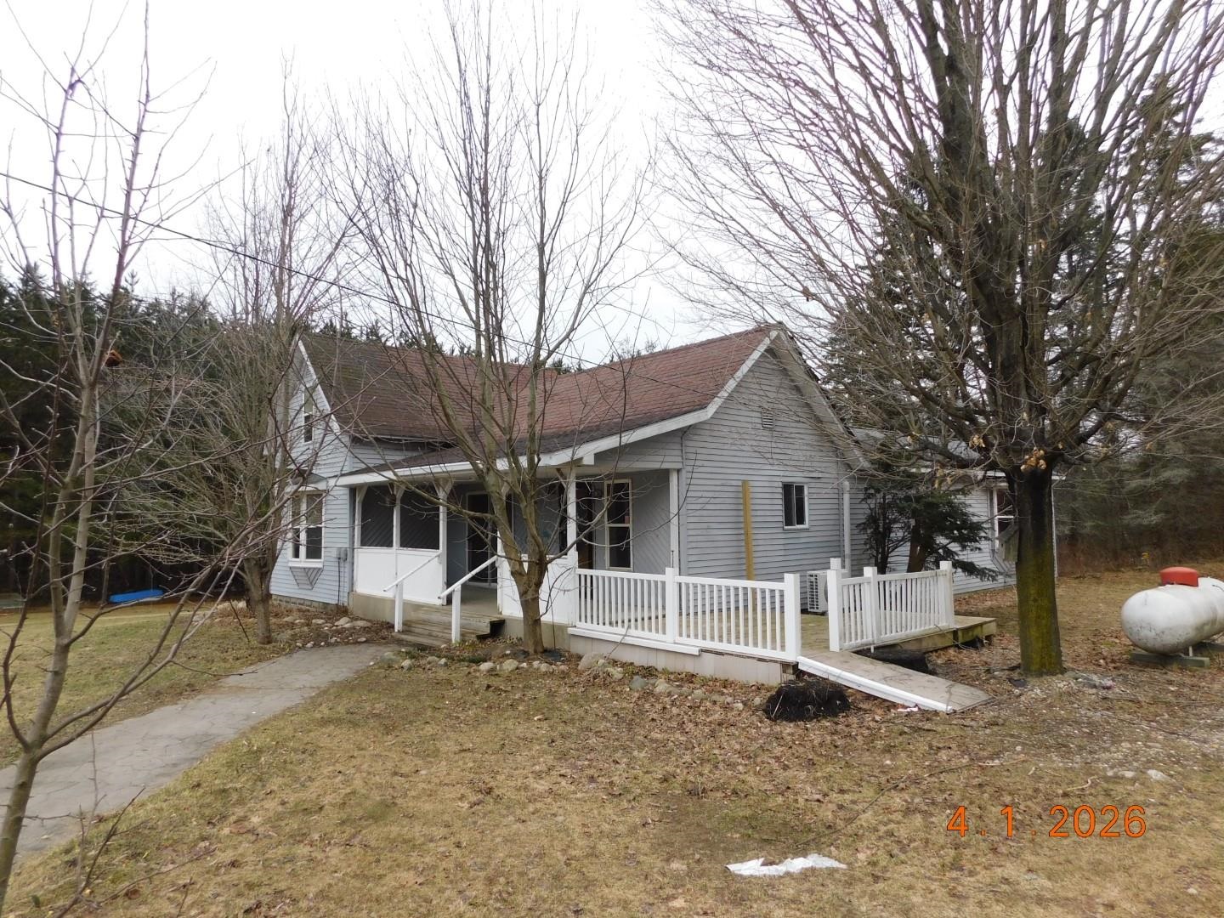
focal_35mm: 23
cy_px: 459
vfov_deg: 58.9
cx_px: 612
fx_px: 813
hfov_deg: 73.9
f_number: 3
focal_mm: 4
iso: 125
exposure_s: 1/640
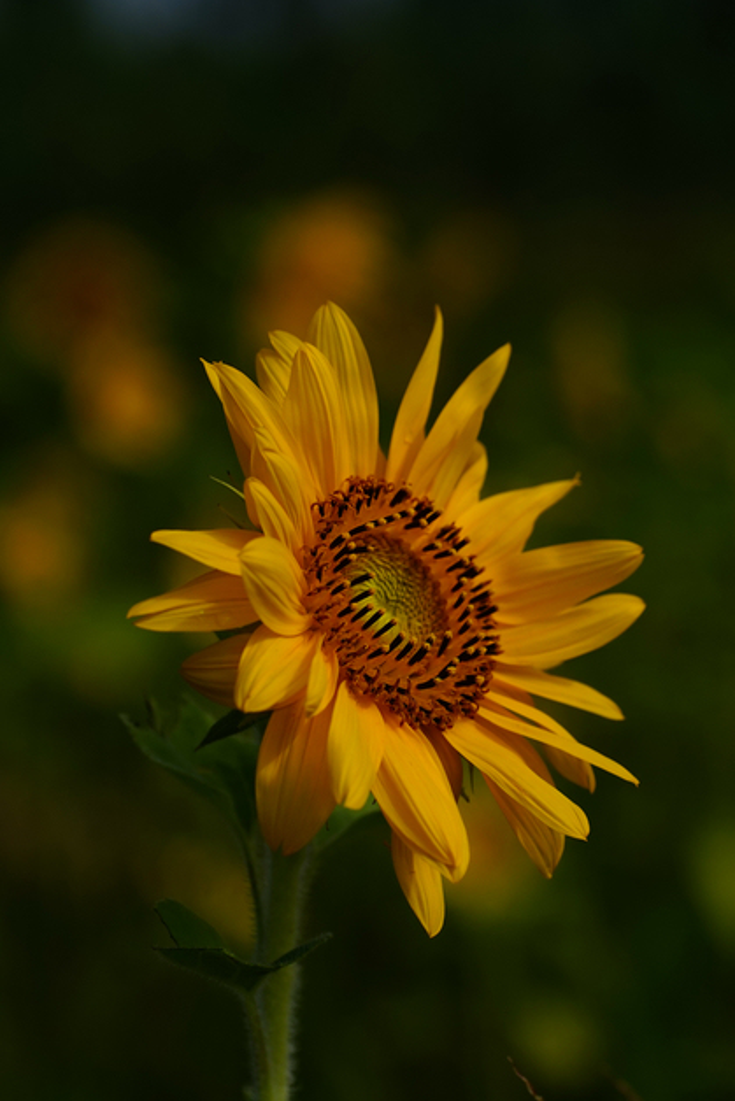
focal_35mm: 129
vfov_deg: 15.9
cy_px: 572
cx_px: 468
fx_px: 3948
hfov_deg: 10.6
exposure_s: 1/2500
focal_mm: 90
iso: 250
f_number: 5.6
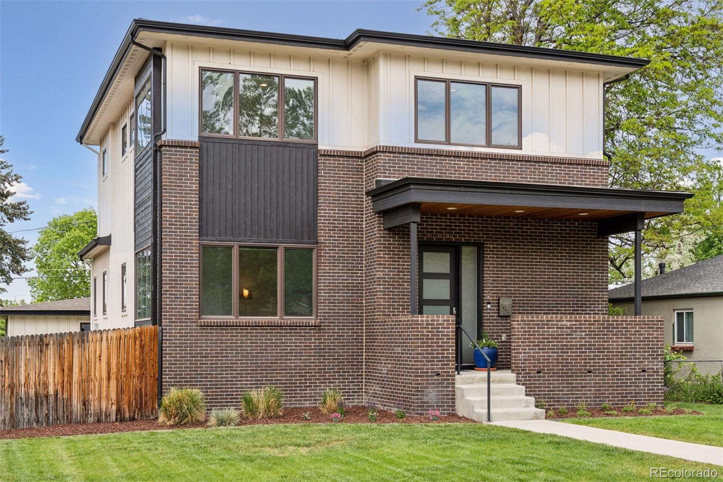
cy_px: 241
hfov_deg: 38.9
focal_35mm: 51
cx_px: 362
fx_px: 1024
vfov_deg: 26.5
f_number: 8
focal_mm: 51
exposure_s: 1/400
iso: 400
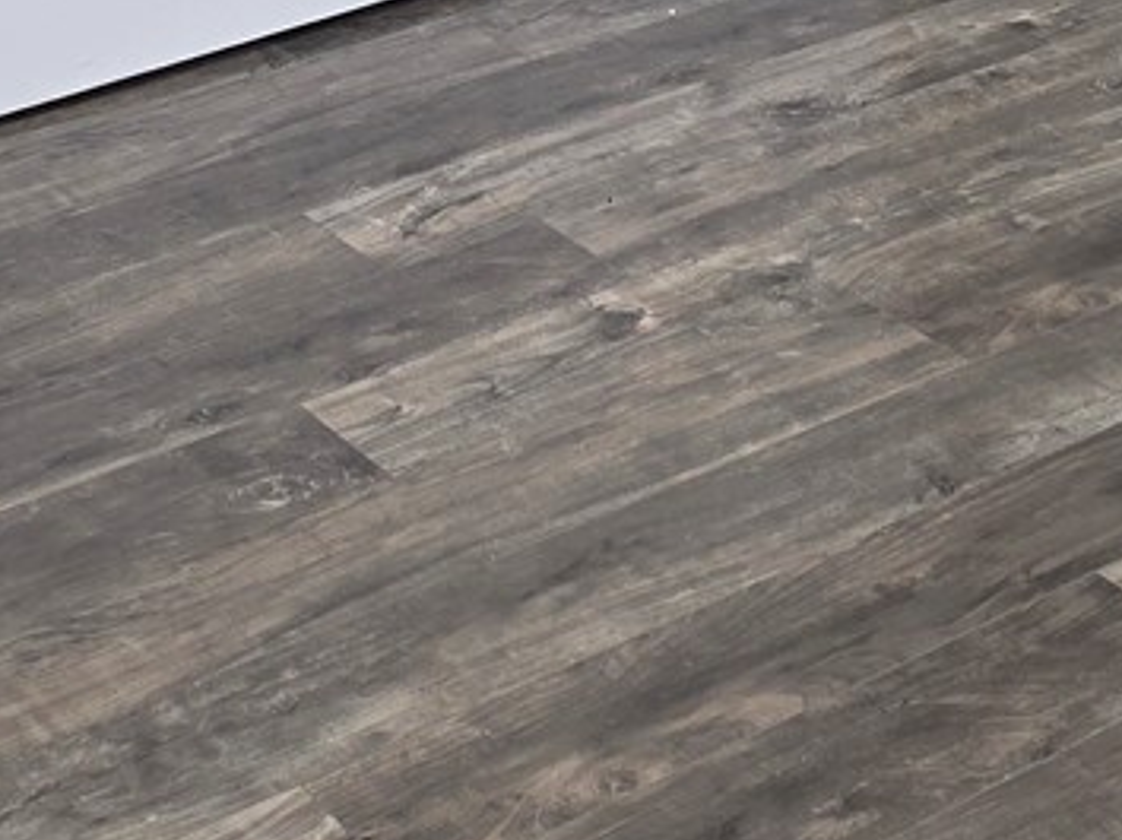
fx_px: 3369
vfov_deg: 13.3
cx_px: 599
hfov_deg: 18.9
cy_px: -453
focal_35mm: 104
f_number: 1.7
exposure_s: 1/60
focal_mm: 6.3
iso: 80
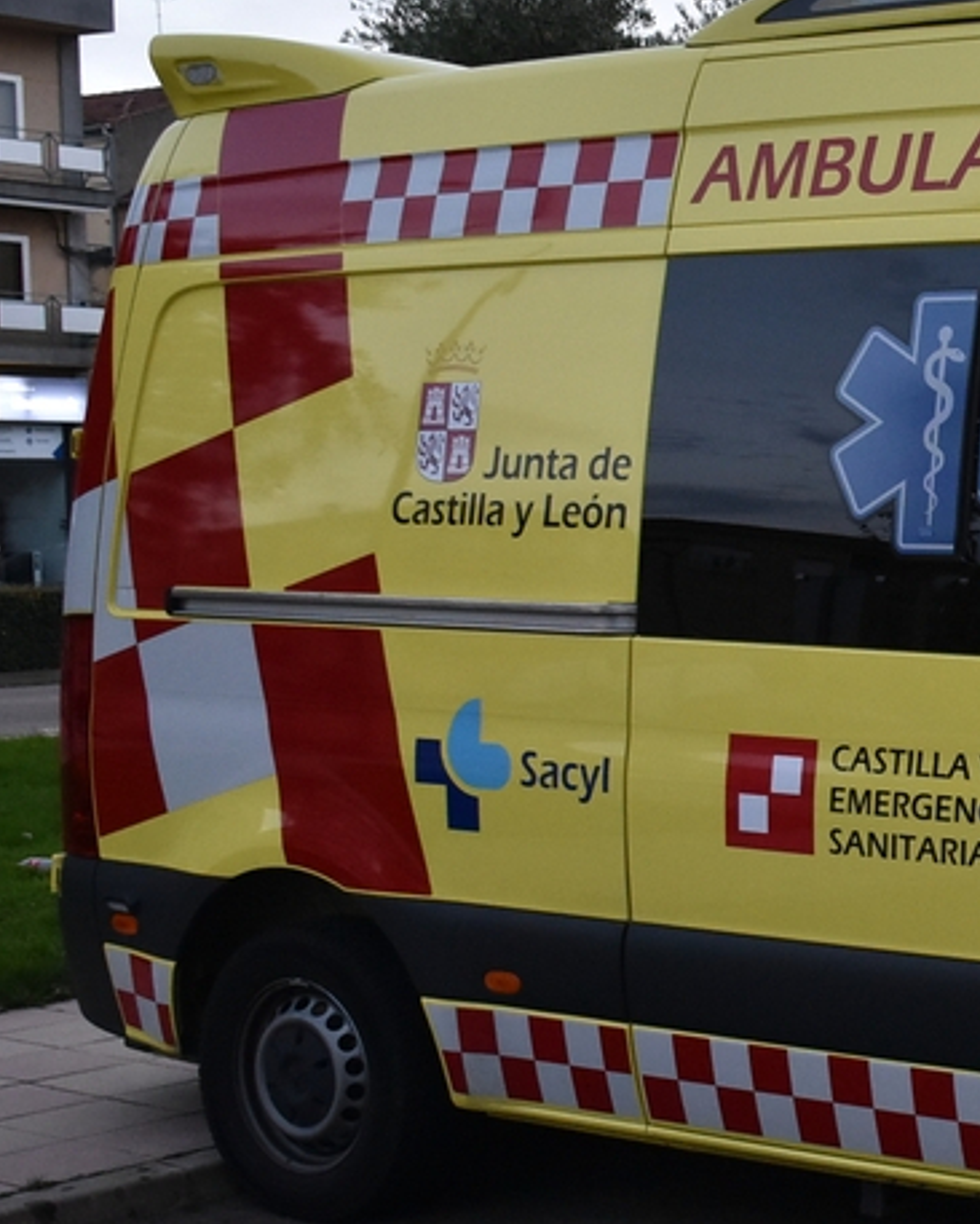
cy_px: 670
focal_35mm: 74
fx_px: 2681
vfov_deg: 25.7
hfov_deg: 18.8
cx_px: 1374
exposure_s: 1/160
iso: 1400
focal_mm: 20
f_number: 3.5
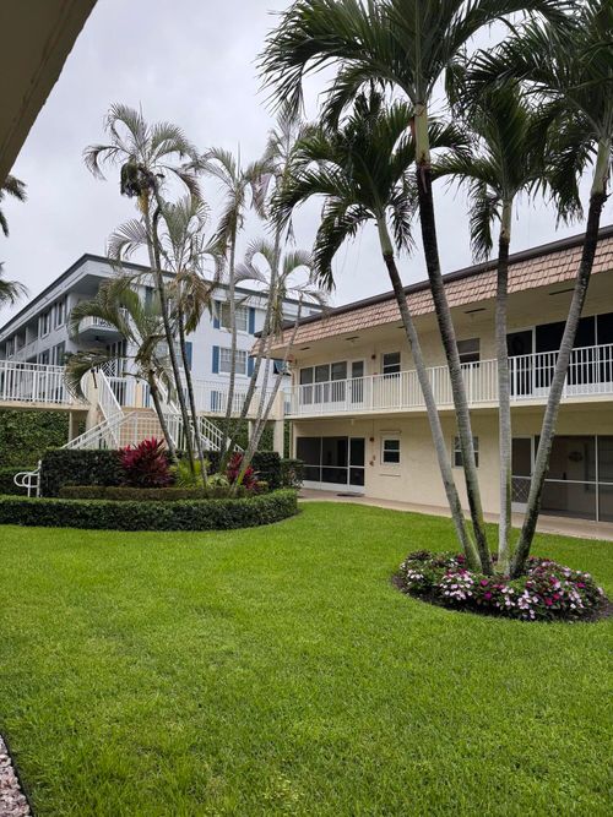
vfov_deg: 71.6
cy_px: 408
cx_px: 306
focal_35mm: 24
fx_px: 567
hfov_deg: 56.8
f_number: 1.78
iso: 80
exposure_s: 1/822
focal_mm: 6.76
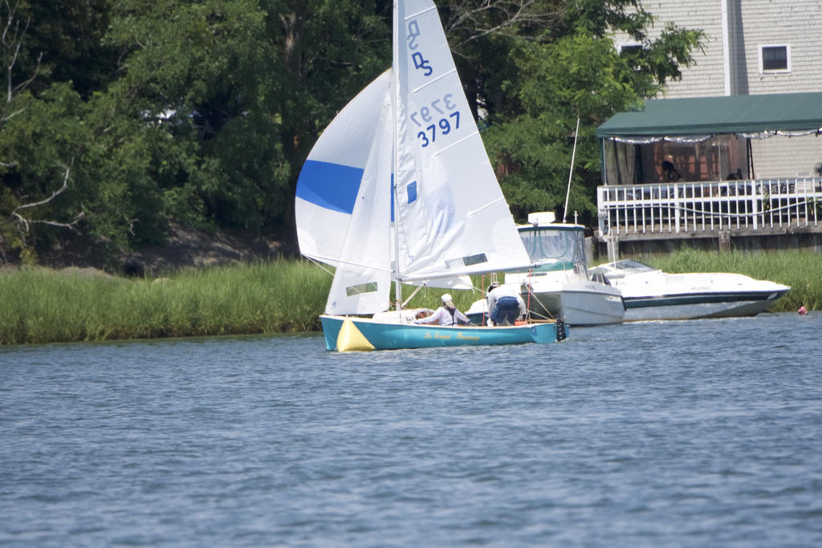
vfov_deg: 2.3
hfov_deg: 3.4
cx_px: 411
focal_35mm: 600
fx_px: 13701
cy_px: 274
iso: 400
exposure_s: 1/2000
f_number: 5.6
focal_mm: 400
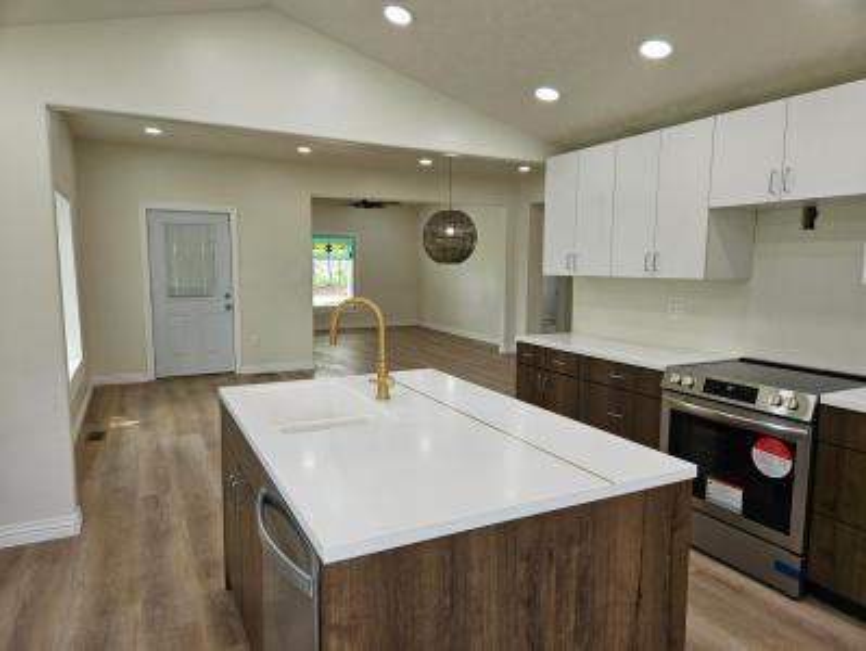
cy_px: 326
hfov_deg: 73.9
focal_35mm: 23
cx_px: 433
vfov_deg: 59.0
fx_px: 576
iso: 40
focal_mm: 5.4
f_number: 1.8
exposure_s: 1/120
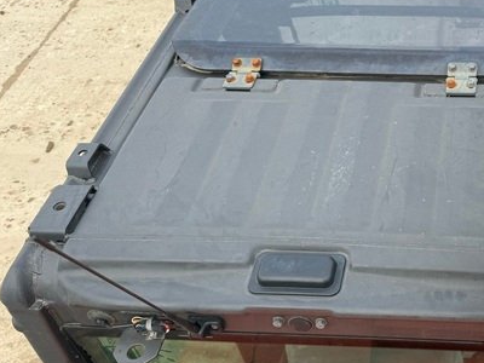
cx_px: 444
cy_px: 245
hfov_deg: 38.8
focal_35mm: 45
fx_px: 629
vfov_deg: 31.9
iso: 80
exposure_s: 1/387
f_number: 1.78
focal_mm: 6.76
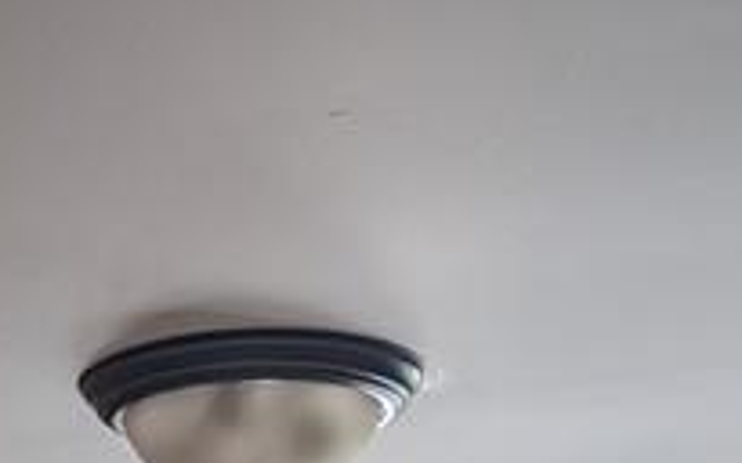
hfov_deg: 16.2
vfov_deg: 8.8
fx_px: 2567
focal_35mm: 127
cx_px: 63
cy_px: 1295
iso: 22
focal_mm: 6.9
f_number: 1.68
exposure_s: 1/69.5
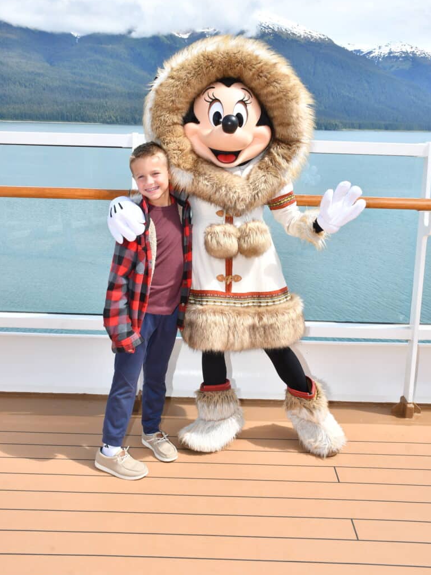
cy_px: 273
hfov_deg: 38.7
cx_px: 215
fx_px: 615
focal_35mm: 37
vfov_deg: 50.1
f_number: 11
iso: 200
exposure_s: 1/200
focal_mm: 23
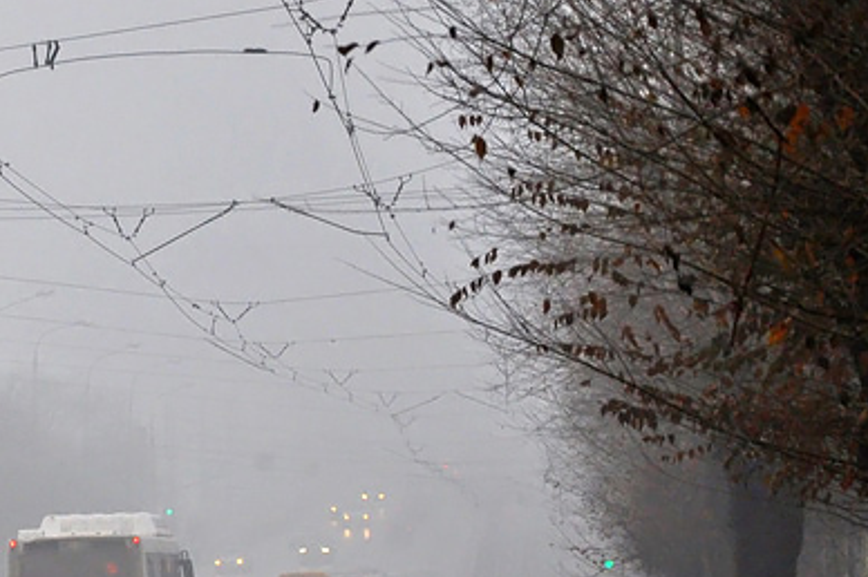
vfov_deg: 3.7
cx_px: -322
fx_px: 8937
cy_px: 302
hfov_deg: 5.5
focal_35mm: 371
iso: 450
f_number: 5.3
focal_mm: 80
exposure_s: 1/125
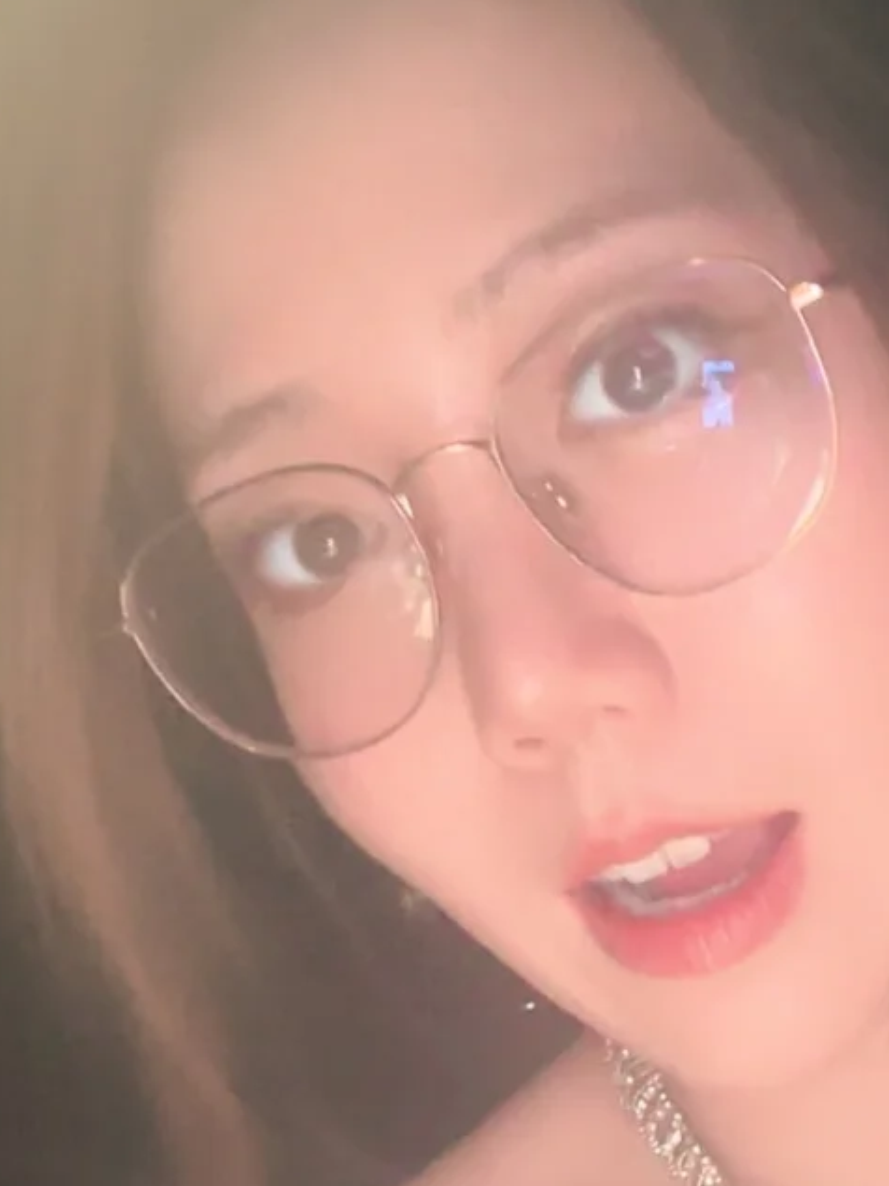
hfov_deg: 21.3
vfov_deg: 28.0
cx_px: 741
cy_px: 955
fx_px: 2329
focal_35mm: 68
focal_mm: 2.69
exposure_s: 1/19
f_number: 1.9
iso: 640
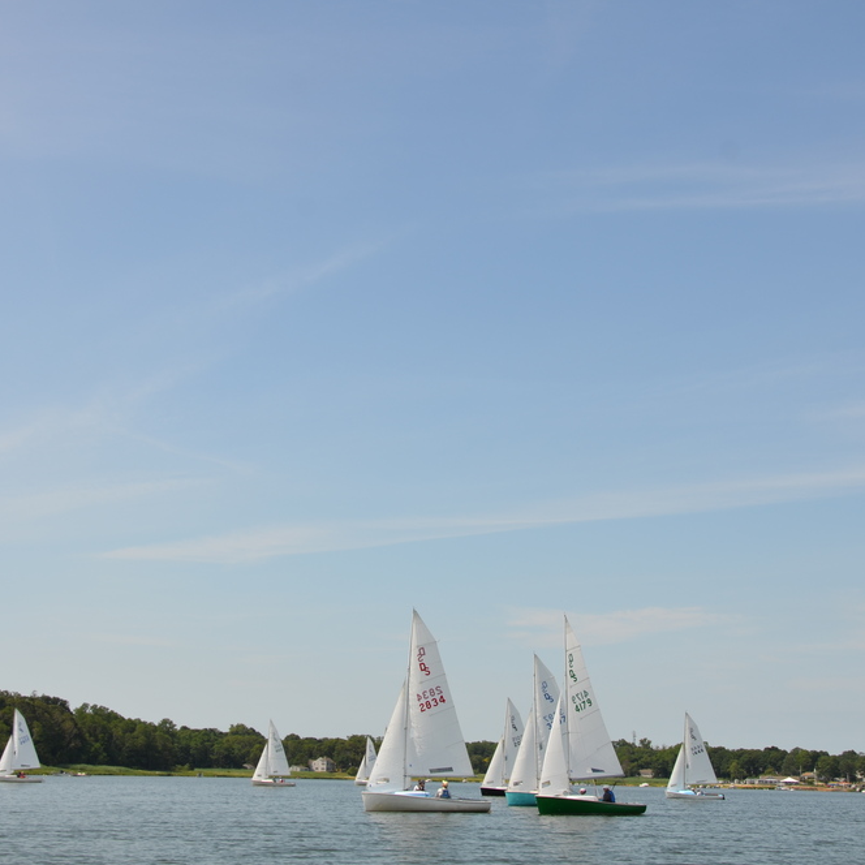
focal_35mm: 51
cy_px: 440
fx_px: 1442
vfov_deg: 33.4
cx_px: 446
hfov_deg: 33.4
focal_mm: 26
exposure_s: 1/250
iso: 100
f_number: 8
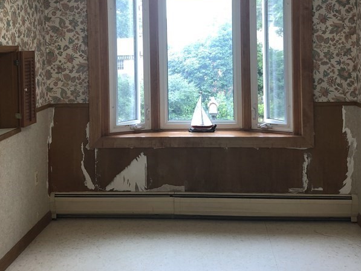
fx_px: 501
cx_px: 184
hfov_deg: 39.6
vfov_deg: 29.7
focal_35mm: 48
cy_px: 60
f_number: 1.8
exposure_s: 1/40
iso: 20
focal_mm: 3.99
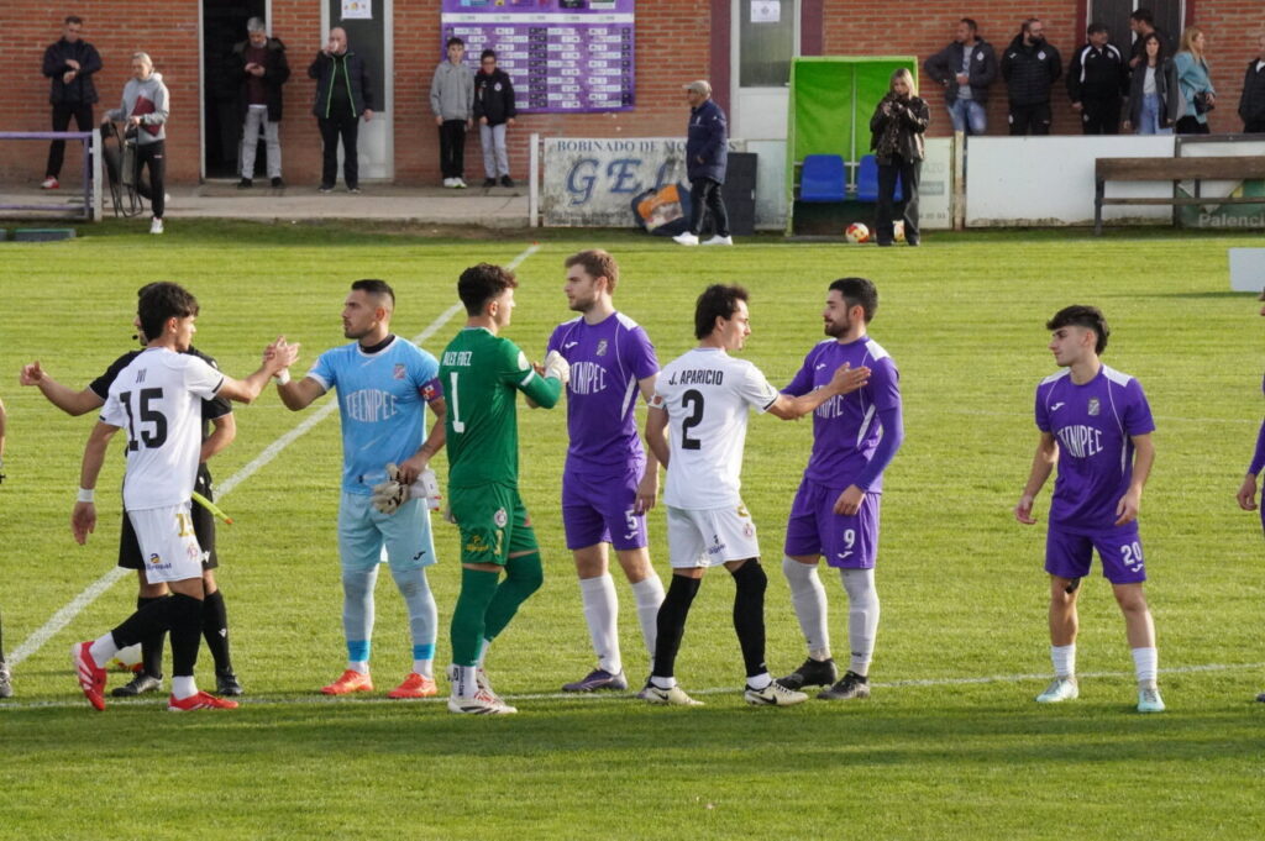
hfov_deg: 8.7
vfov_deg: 5.8
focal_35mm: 237
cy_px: 420
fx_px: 8321
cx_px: 632
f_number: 11
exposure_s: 1/2000
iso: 6400
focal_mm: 158
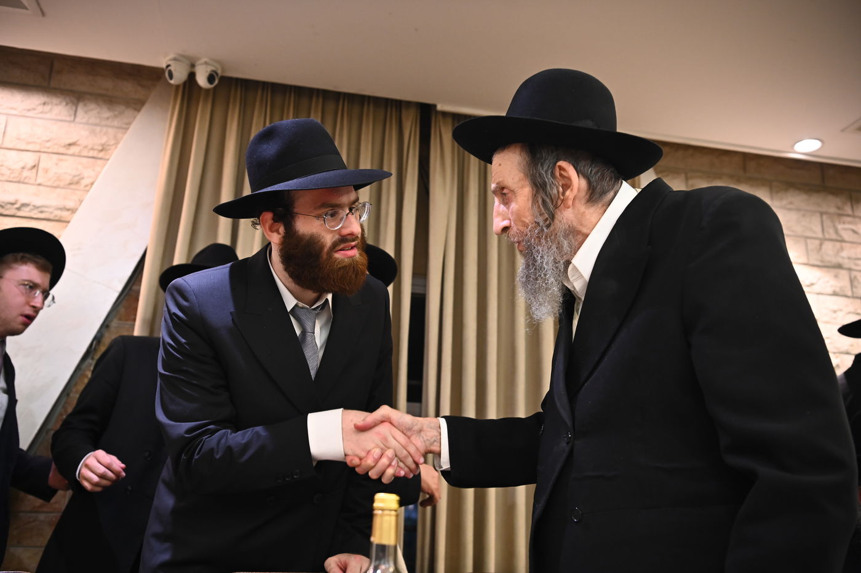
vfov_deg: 38.8
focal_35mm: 34
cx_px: 430
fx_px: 813
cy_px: 286
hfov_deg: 55.8
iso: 2000
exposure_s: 1/125
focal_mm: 34
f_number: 3.5
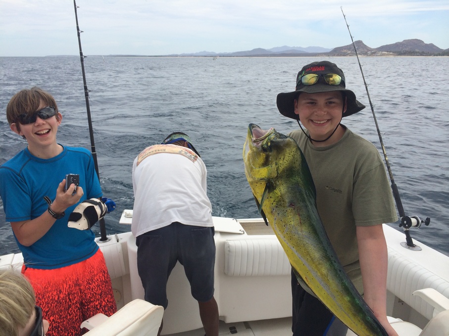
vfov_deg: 46.8
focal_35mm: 30
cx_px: 224
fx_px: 389
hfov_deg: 60.0
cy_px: 168
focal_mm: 4.12
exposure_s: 1/1953
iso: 32
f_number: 2.2
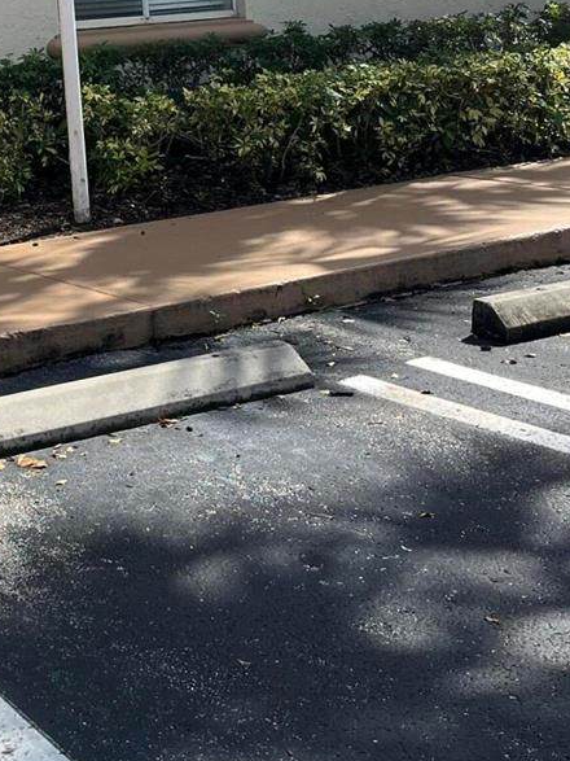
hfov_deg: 20.3
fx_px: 1493
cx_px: -101
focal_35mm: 68
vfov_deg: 26.5
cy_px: -58
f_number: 1.6
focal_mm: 5.1
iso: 50
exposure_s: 1/2632
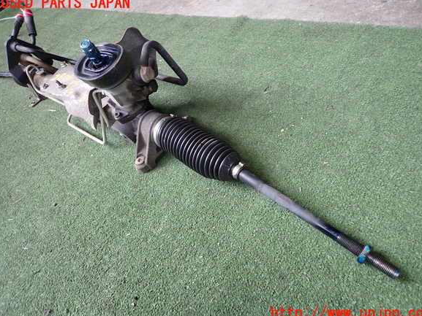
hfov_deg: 67.3
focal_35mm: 26
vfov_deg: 53.1
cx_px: 216
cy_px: 158
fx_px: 317
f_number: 2
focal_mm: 4.5
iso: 200
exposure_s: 1/80
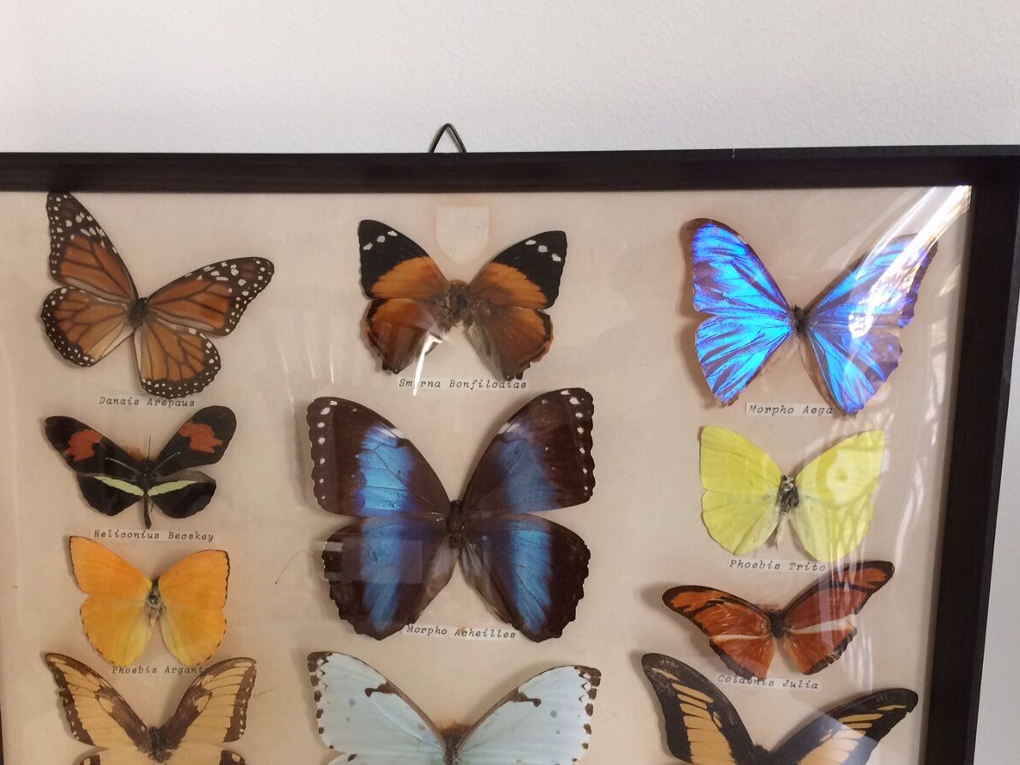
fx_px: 1179
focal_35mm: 40
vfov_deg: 35.6
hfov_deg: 46.7
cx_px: 453
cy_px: 511
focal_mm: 4.15
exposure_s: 1/33
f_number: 2.2
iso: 125
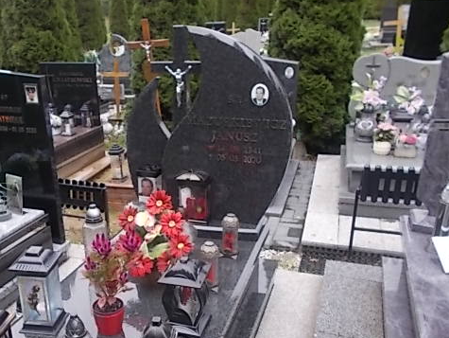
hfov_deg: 52.0
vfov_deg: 40.4
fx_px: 454
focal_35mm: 35
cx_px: 165
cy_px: 214
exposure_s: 1/160
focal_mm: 4.6
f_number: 3.2
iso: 80
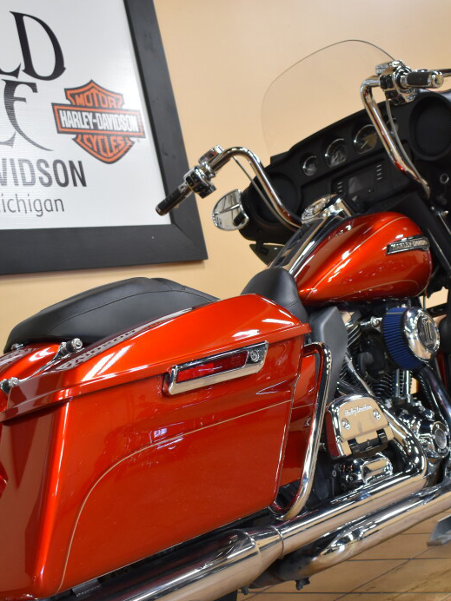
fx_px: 955
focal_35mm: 55
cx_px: 193
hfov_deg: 26.5
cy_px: 338
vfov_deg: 34.9
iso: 800
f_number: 3.8
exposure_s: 1/60
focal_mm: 22
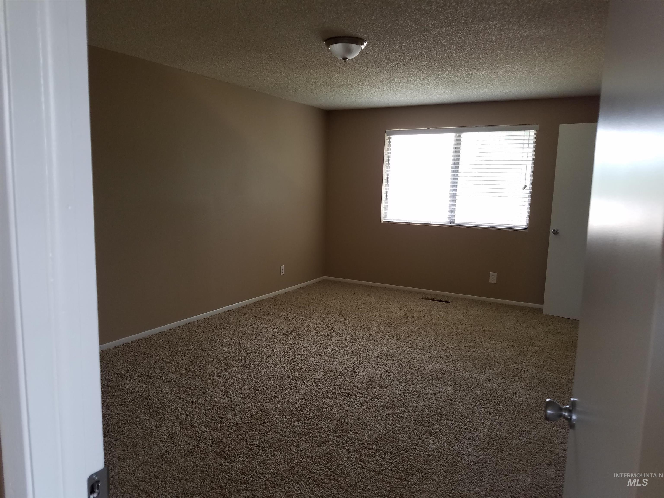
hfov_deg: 67.3
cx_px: 332
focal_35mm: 26
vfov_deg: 53.1
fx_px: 499
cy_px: 249
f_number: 1.7
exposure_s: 1/60
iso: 64
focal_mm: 4.2
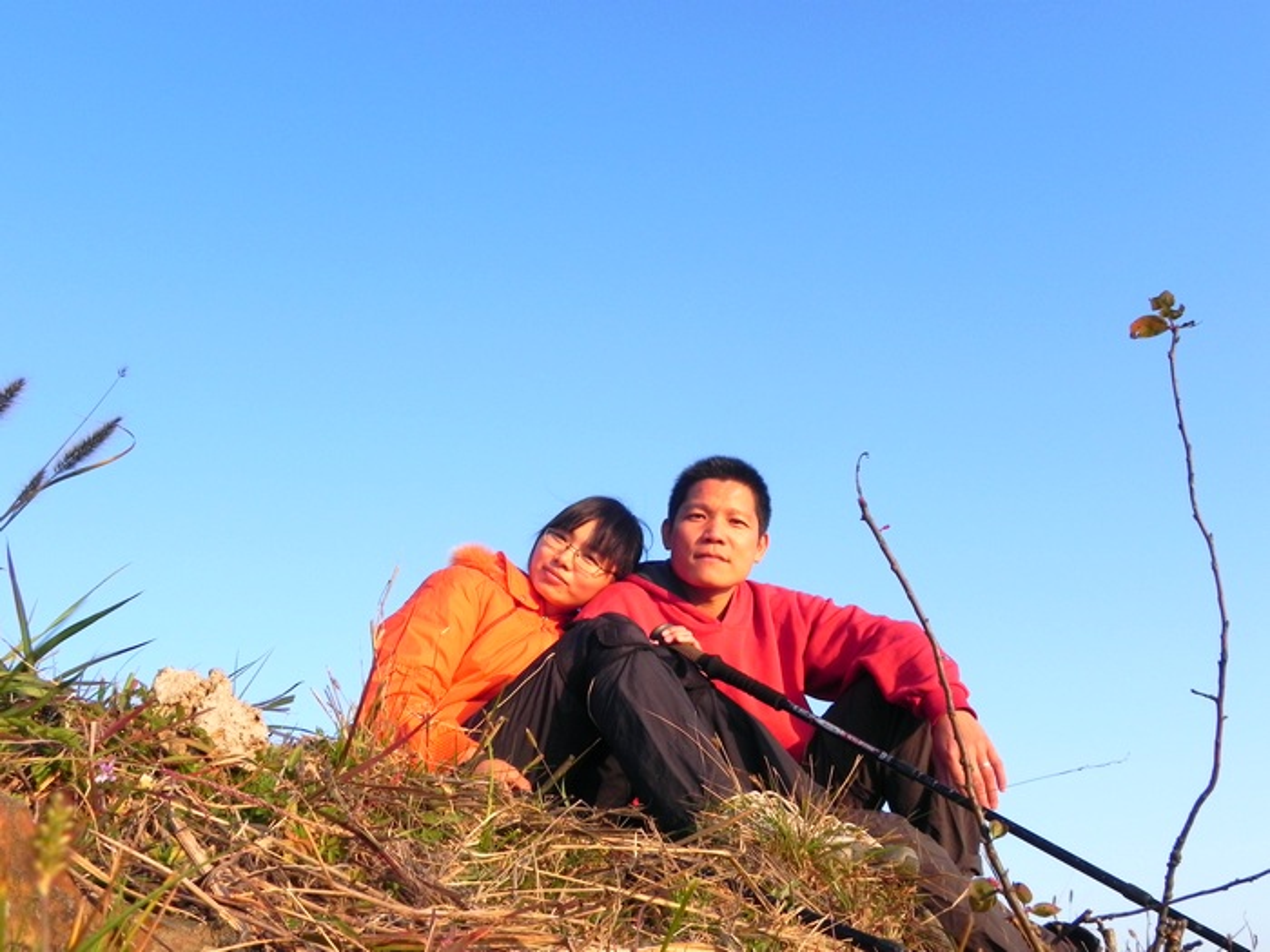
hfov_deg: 55.4
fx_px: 1211
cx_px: 635
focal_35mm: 33
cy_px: 476
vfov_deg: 42.9
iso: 160
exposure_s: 1/207
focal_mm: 5.9
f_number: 5.6
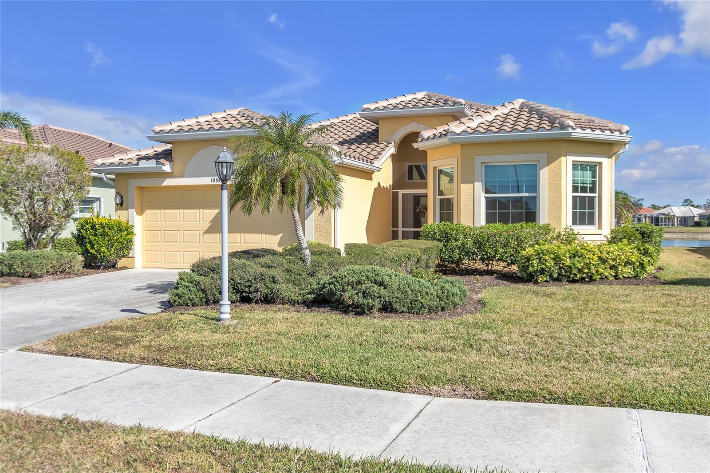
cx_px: 355
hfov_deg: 60.3
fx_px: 611
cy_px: 236
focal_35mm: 31
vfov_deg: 42.3
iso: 400
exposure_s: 1/8000
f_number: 4
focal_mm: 21
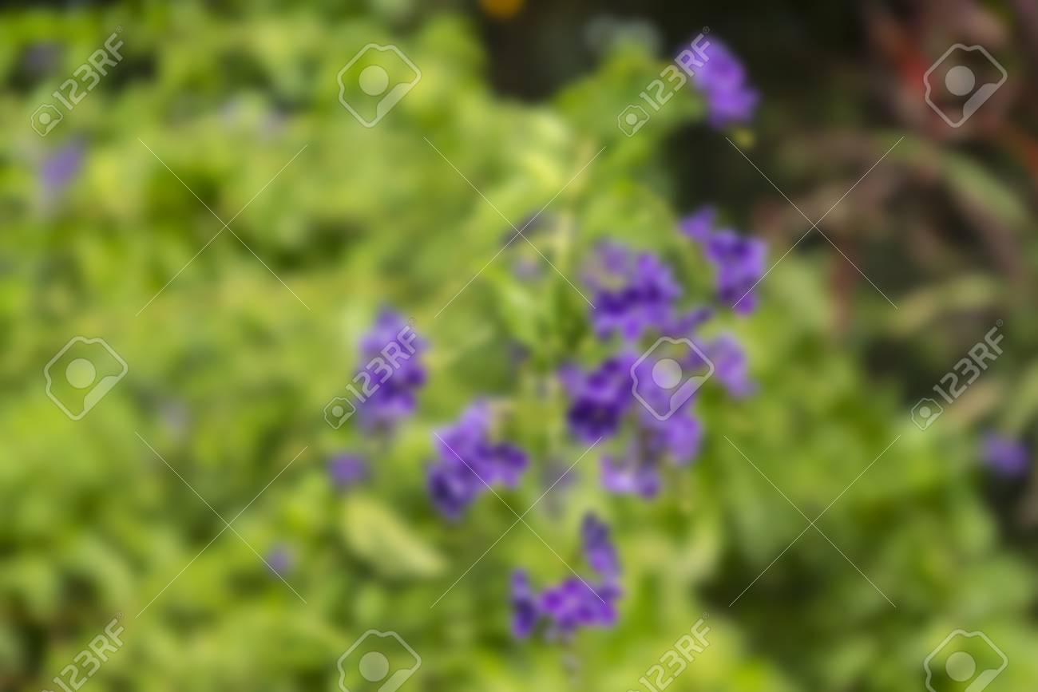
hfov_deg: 54.4
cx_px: 519
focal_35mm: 35
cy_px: 346
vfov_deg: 37.9
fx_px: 1009
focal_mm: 35
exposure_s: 1/4000
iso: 640
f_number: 2.8
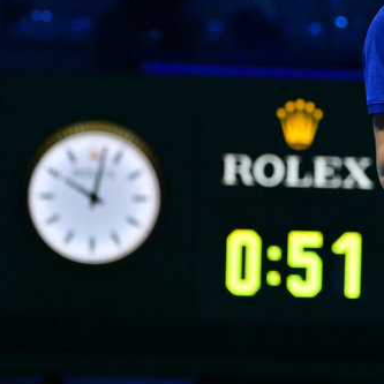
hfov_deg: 2.4
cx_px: 537
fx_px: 9124
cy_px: 157
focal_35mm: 727
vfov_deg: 2.4
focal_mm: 190
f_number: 4
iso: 5000
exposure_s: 1/1600
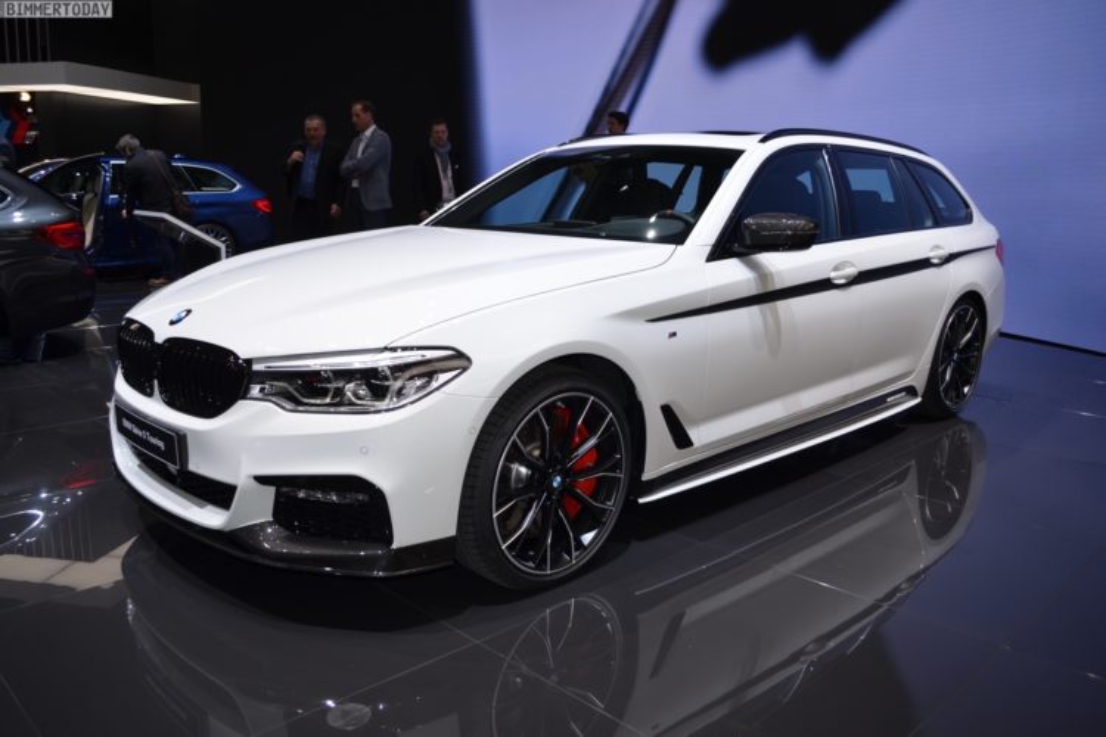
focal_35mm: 30
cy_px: 368
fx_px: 922
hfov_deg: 61.9
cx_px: 553
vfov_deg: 43.6
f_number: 4
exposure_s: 1/200
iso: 100
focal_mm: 20
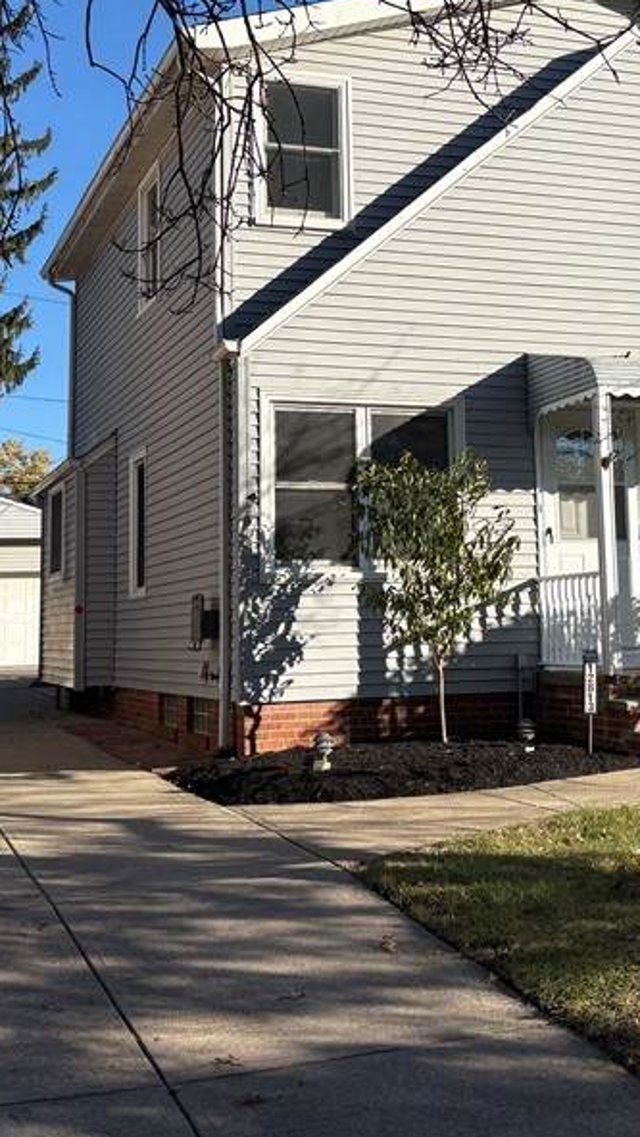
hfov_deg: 24.3
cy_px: 411
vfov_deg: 41.7
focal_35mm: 49
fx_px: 1478
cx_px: 413
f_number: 1.6
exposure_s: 1/2985
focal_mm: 5.96
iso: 50
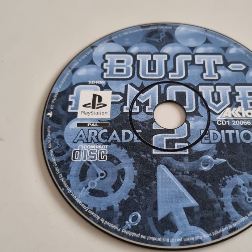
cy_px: 133
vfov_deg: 49.7
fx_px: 272
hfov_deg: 49.4
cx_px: 154
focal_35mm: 33
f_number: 1.8
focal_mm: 5.4
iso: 640
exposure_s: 1/33
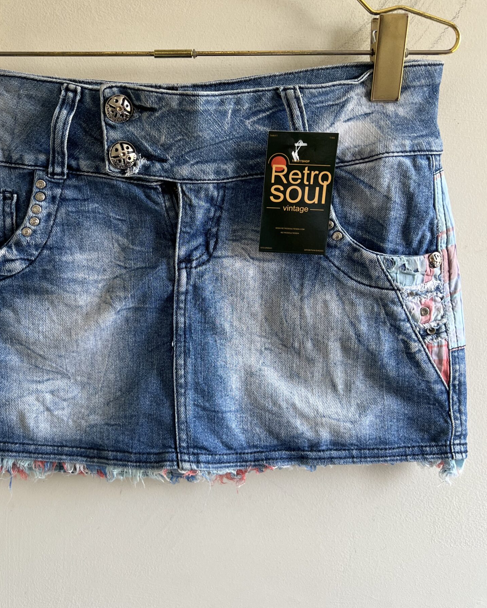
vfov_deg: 50.1
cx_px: 180
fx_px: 649
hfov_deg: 40.8
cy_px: 258
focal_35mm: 36
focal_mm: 5.7
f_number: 1.5
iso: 50
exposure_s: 1/121
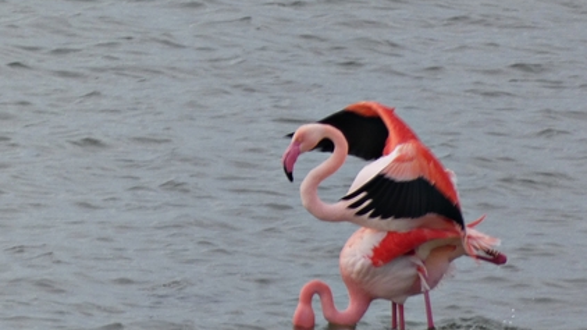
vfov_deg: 0.9
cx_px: 306
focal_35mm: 1427
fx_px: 22203
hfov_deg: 1.5
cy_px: 231
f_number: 5.9
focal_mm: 215
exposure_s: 1/200
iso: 80
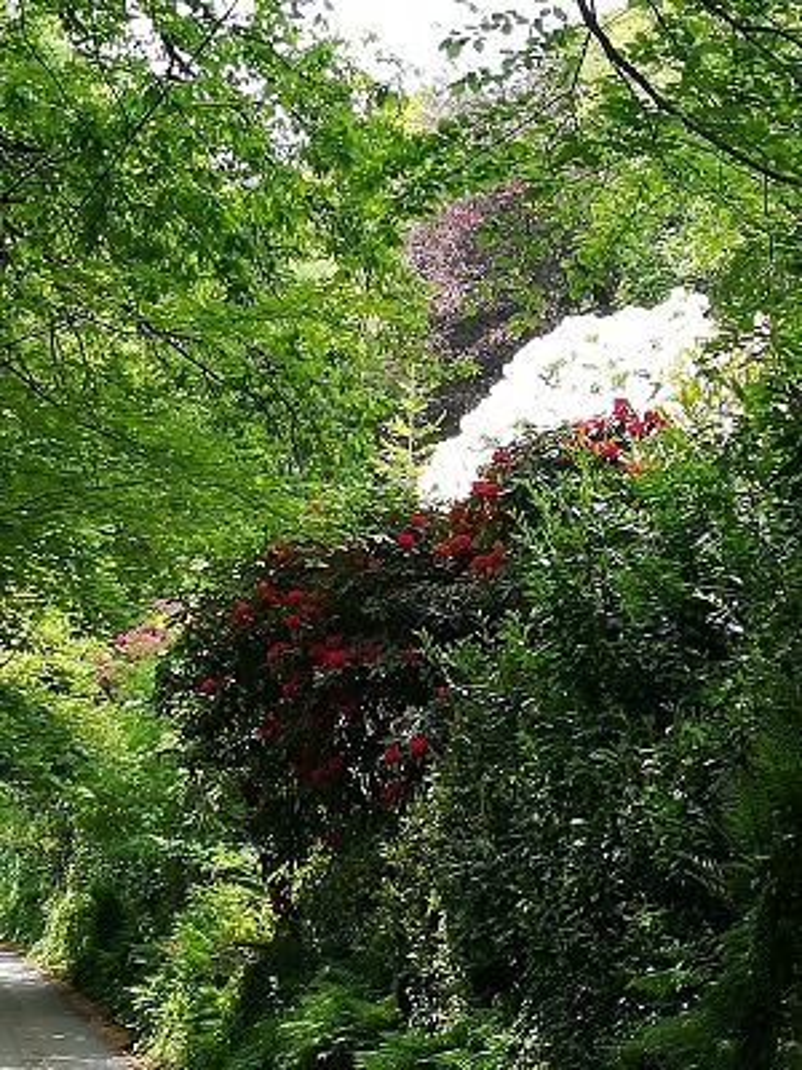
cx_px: 401
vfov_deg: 24.7
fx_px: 2440
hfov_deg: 18.7
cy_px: 535
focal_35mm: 79
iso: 50
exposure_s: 1/155
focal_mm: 3.83
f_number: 2.2
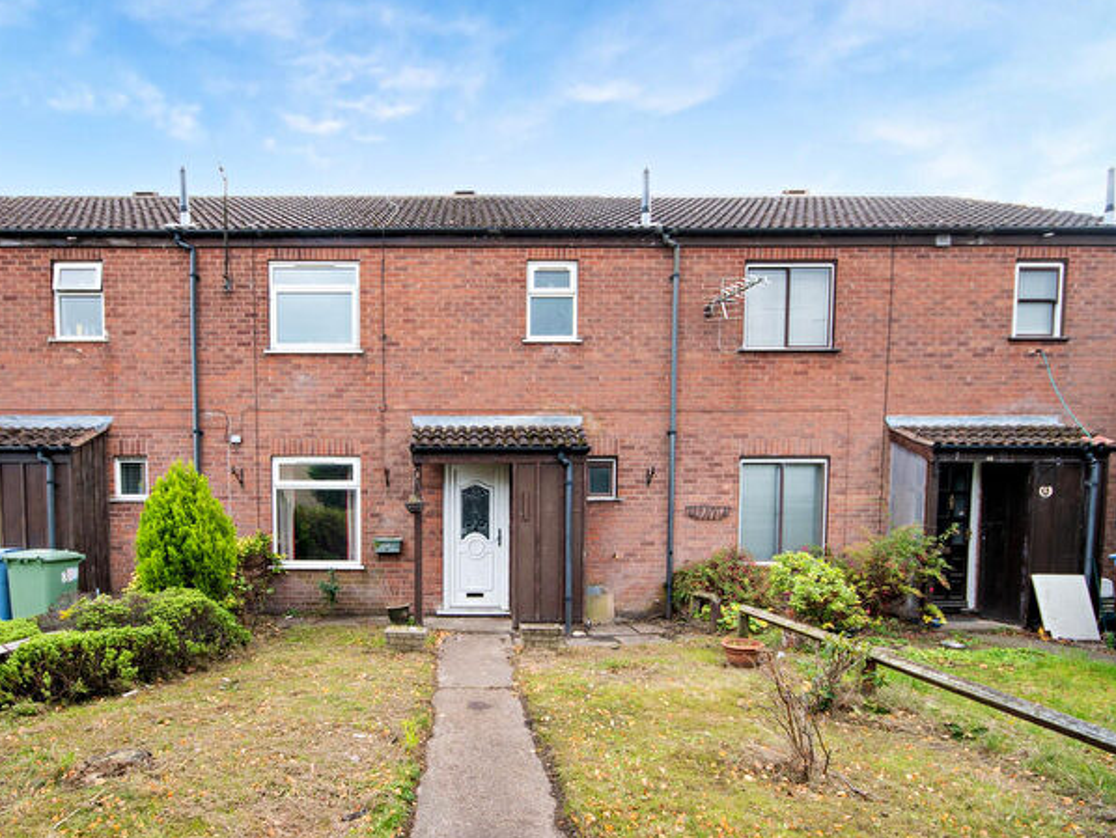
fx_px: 581
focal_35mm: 18
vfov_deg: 71.6
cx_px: 476
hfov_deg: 87.1
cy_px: 426
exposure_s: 1/25
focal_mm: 11
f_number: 8
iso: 100
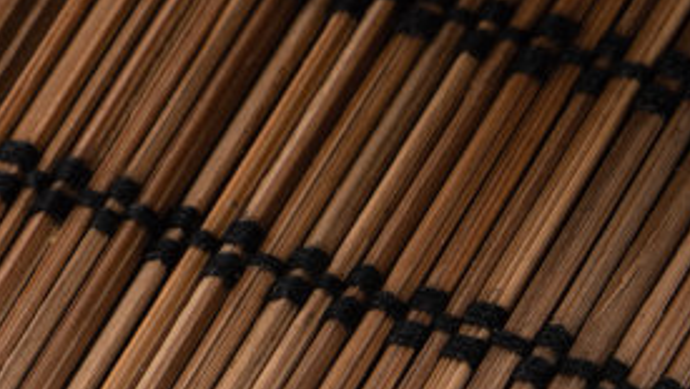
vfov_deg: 1.0
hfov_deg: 1.8
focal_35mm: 1206
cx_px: -3
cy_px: -839
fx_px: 22076
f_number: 10
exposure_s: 1/80
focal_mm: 198
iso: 100
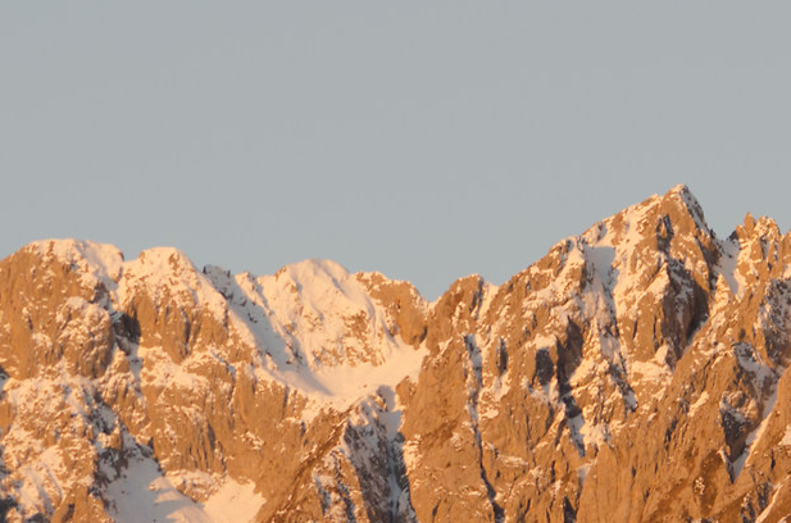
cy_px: 461
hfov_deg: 3.6
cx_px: 581
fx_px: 12536
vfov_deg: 2.4
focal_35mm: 572
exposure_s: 1/100
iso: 100
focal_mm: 98
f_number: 4.5
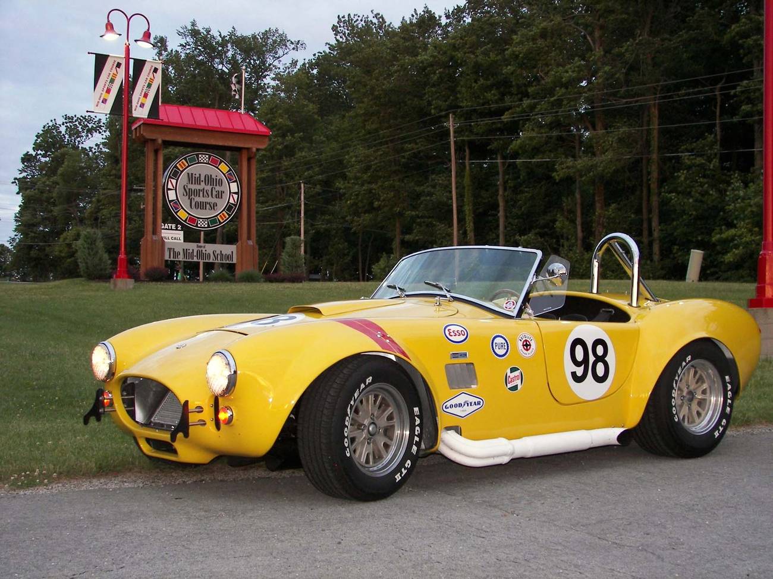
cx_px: 386
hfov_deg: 32.7
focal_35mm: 59
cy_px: 290
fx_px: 1318
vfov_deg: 24.8
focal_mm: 9.9
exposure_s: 1/30
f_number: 2.8
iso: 100
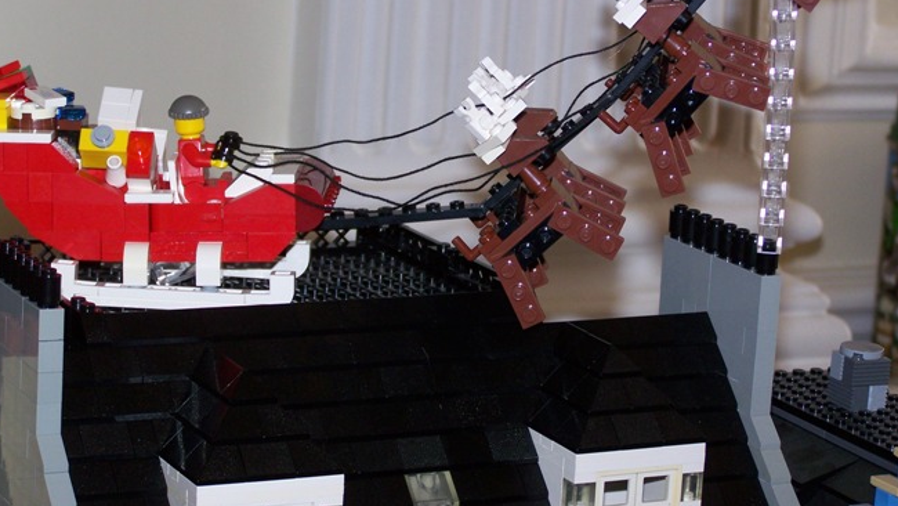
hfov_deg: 17.7
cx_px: 470
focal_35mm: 121
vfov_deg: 10.0
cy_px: 155
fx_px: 2882
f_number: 3.2
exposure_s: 1/80
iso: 80
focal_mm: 15.6
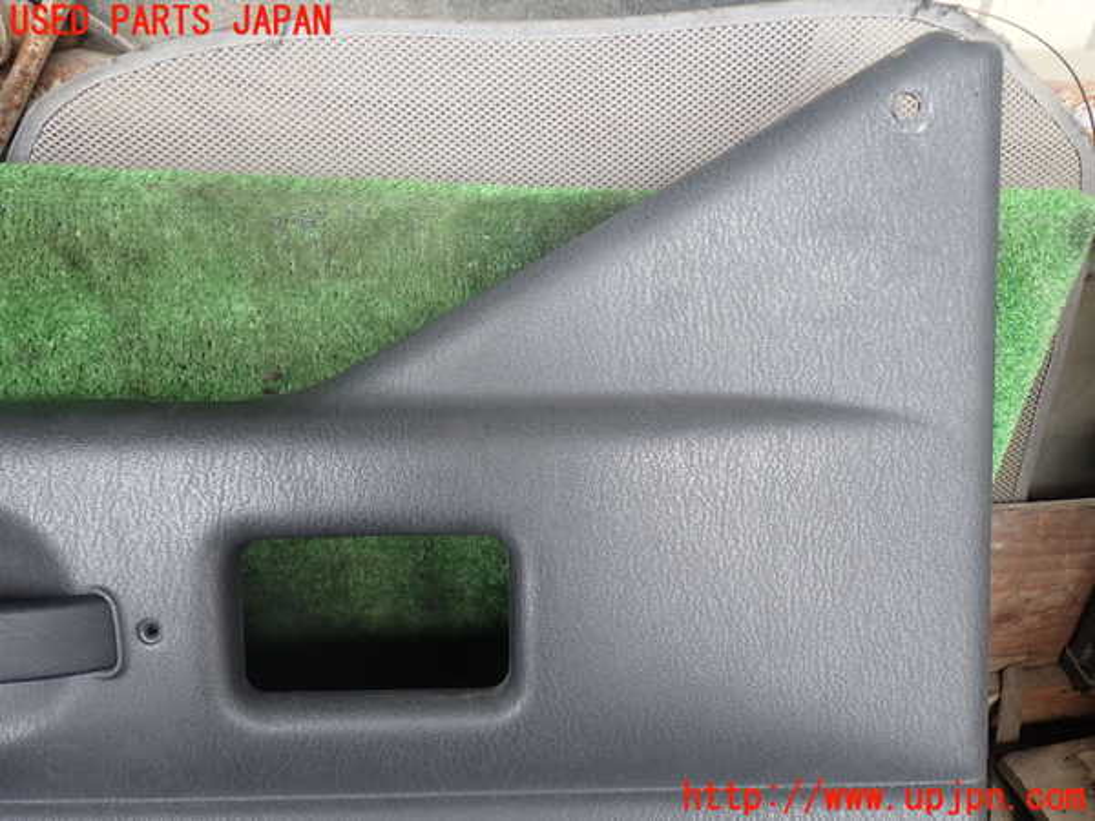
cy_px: 410
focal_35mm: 30
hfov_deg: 60.0
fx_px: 949
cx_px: 548
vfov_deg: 46.8
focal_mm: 5.4
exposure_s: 1/80
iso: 100
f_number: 2.3
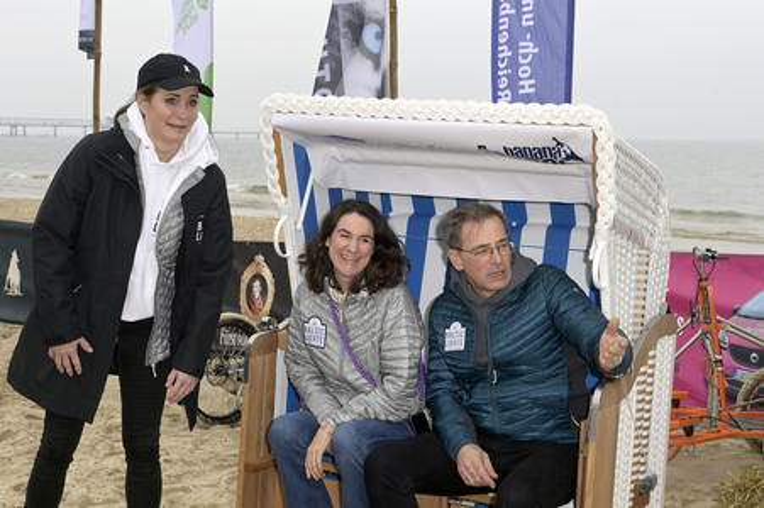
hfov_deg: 33.4
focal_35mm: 60
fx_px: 1272
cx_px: 382
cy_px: 254
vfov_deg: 22.6
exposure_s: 1/250
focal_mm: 60
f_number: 9
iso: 640
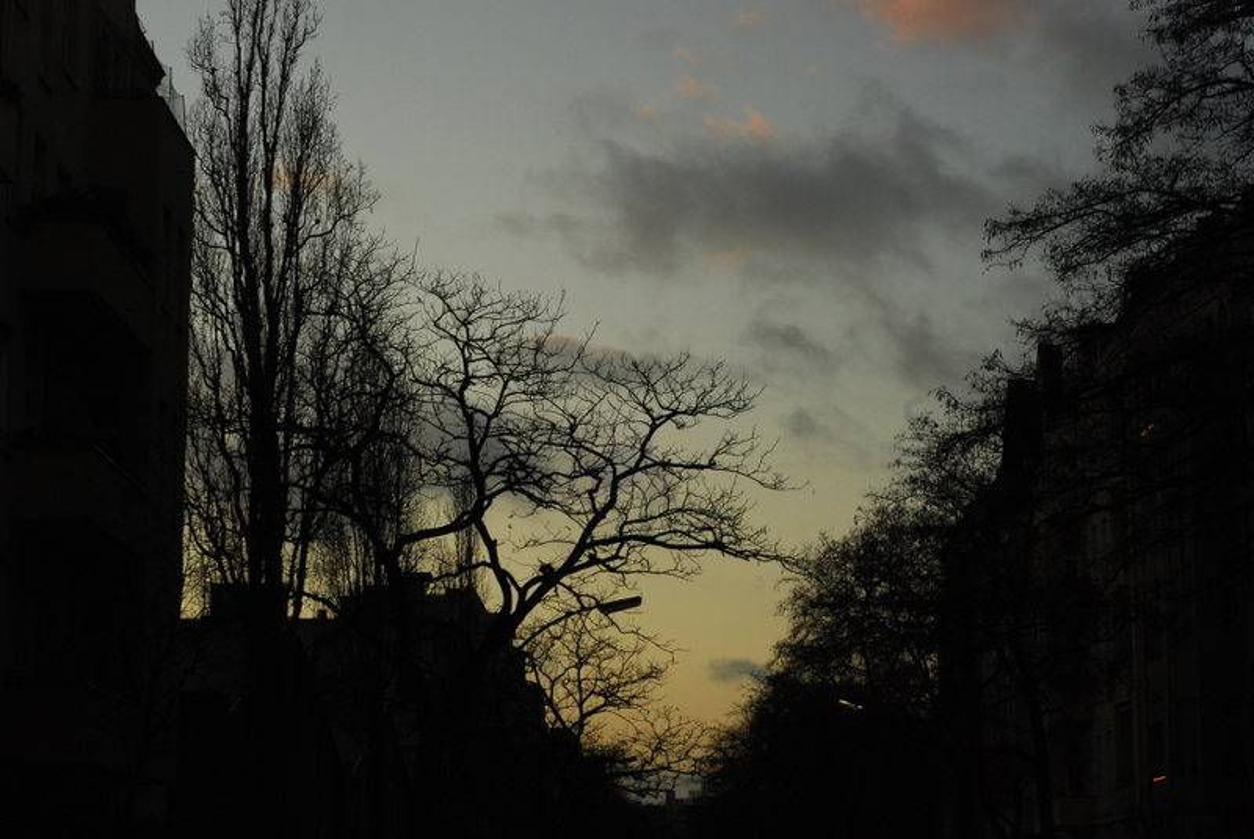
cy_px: 420
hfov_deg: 27.0
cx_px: 627
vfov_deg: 18.2
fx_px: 2615
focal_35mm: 75
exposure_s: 1/100
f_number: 13
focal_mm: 50
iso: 400
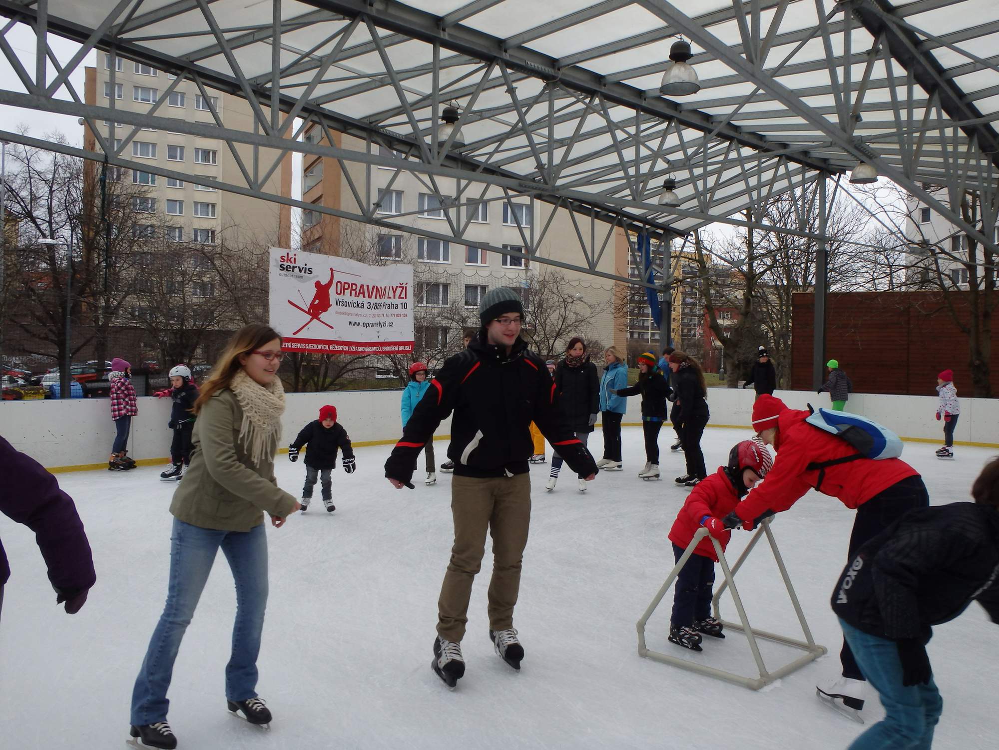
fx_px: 808
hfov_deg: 63.4
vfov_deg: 49.7
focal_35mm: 28
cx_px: 500
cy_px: 375
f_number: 3.9
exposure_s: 1/250
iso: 125
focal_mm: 5
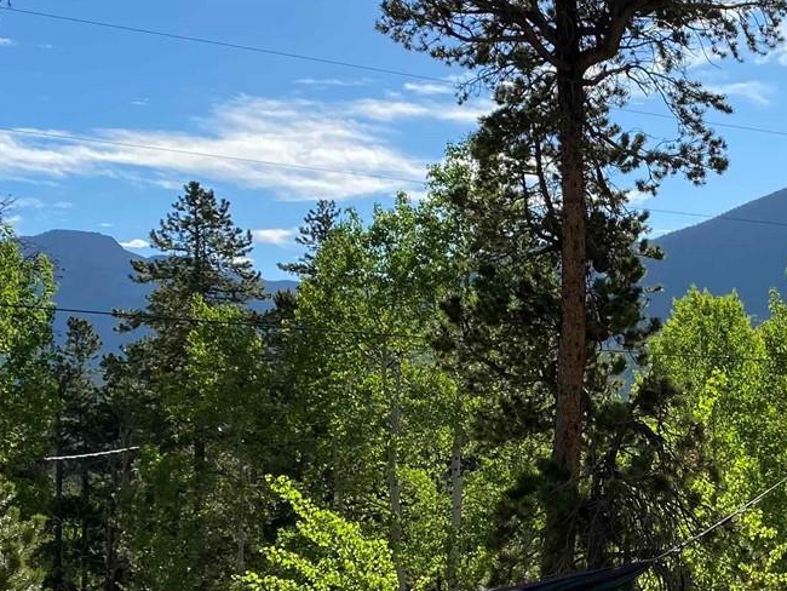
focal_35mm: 64
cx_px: 664
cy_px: 374
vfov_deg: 22.9
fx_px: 1456
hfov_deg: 29.4
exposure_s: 1/2890
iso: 32
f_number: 1.8
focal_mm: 4.25
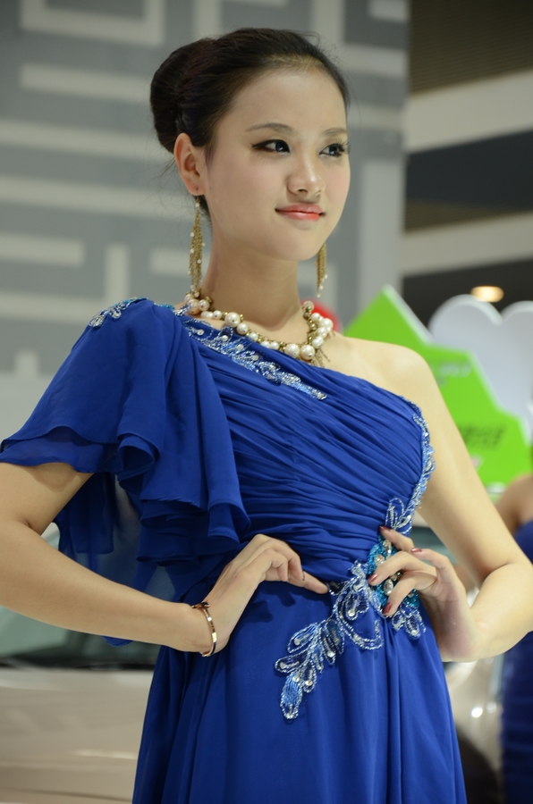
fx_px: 3514
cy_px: 402
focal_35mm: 158
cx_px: 266
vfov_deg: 13.1
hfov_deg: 8.7
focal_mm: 105
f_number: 5.6
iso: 400
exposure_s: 1/50
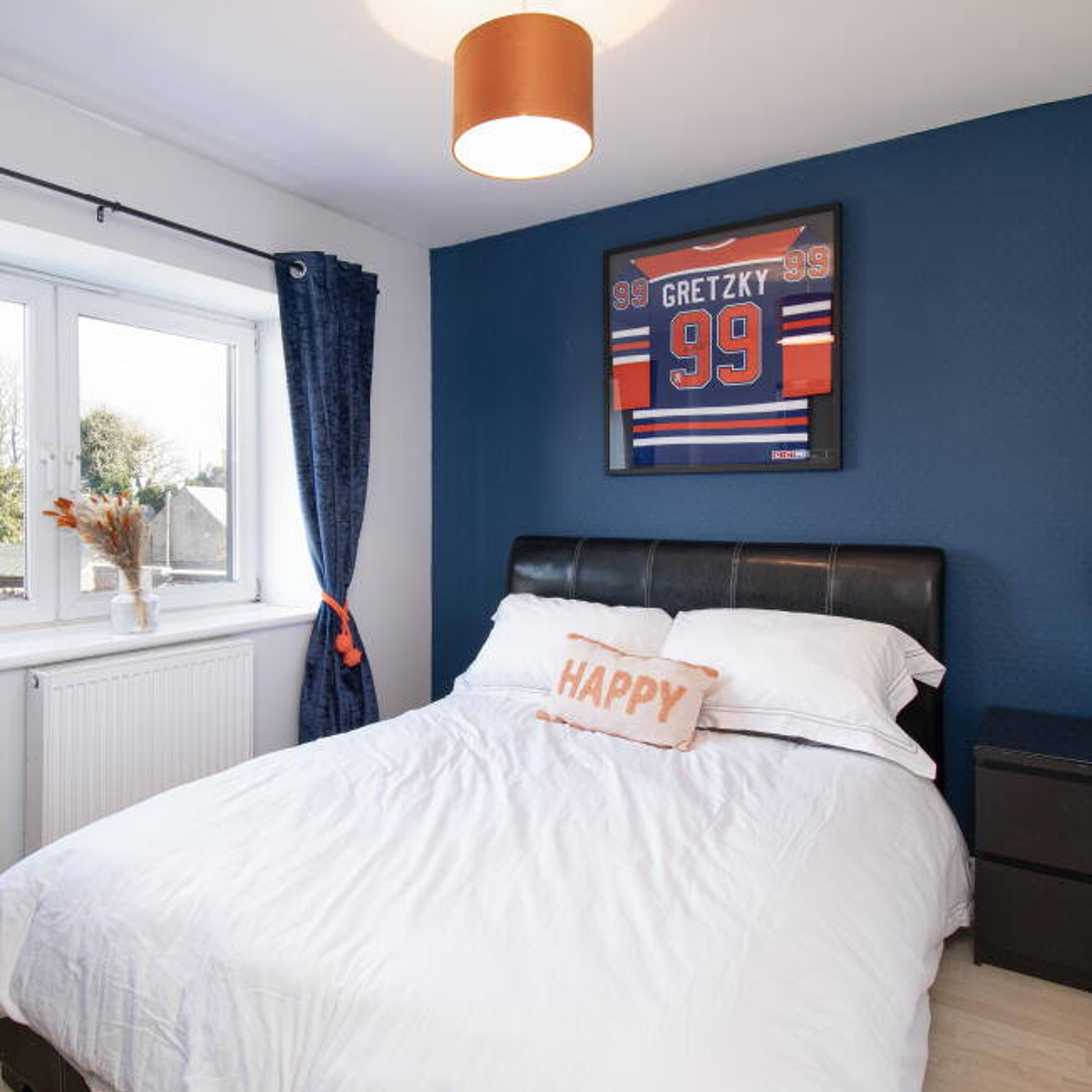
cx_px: 429
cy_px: 559
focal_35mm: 20
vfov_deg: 74.8
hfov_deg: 73.9
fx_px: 714
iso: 320
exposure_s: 1/15
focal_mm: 10
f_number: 8
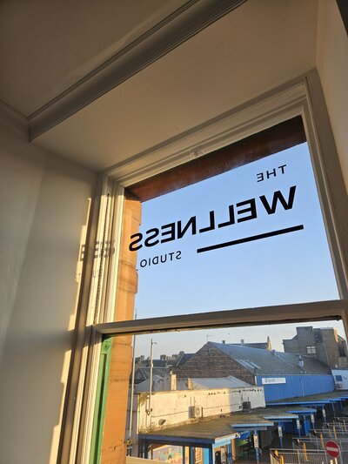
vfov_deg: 73.9
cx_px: 174
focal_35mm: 23
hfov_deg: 58.9
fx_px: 308
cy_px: 232
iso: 25
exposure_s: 1/396
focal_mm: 5.4
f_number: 1.8
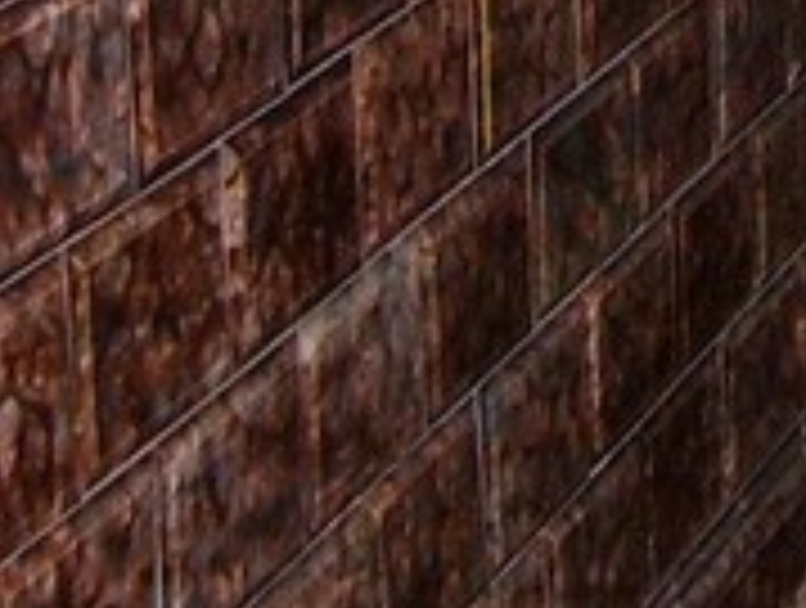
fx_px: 4526
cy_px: -671
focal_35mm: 194
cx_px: 1274
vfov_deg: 7.3
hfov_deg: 9.8
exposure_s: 1/60
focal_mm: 5.6
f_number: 2.7
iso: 125
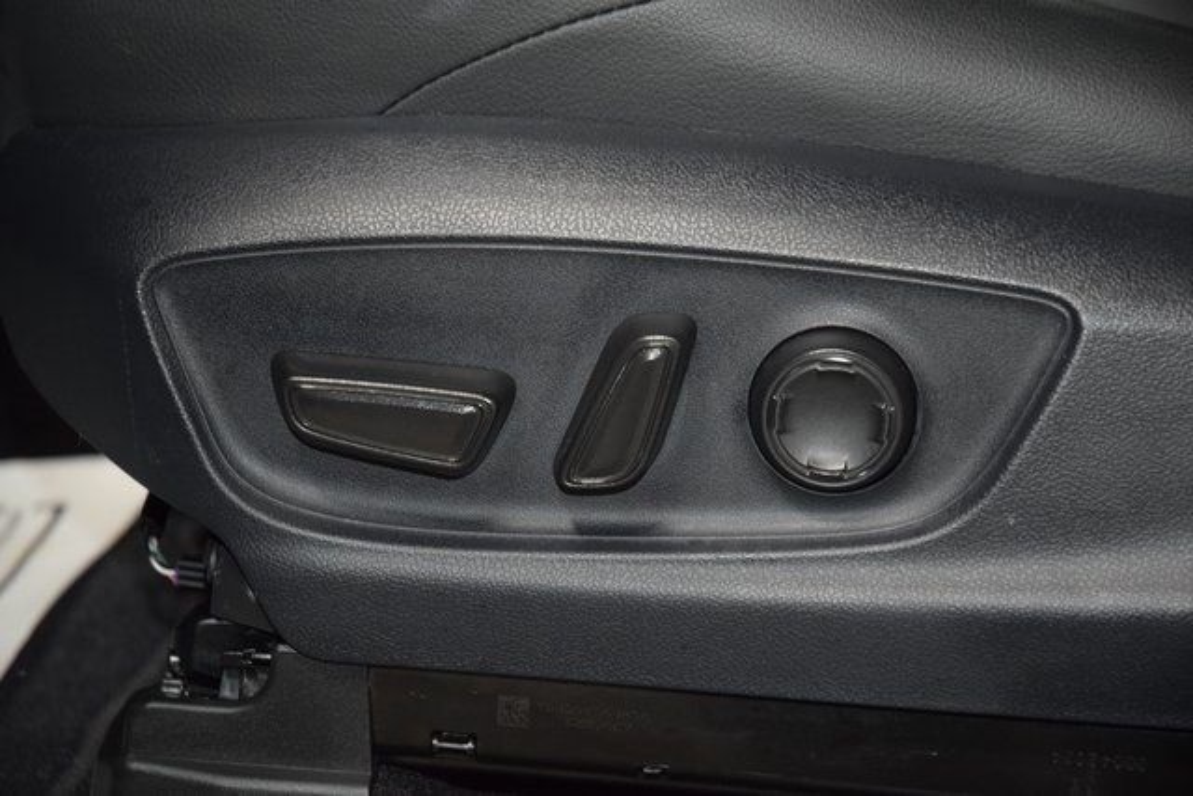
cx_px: 596
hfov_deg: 19.5
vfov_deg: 13.0
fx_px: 3480
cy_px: 398
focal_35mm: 105
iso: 2500
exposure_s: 1/60
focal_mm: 70
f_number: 4.5
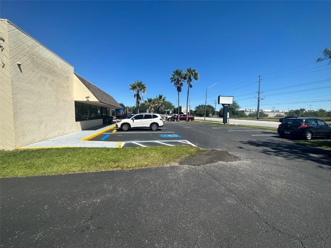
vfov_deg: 85.7
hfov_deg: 102.1
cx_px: 166
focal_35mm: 14
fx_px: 134
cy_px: 124
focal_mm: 2.22
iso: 50
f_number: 2.2
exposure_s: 1/2257
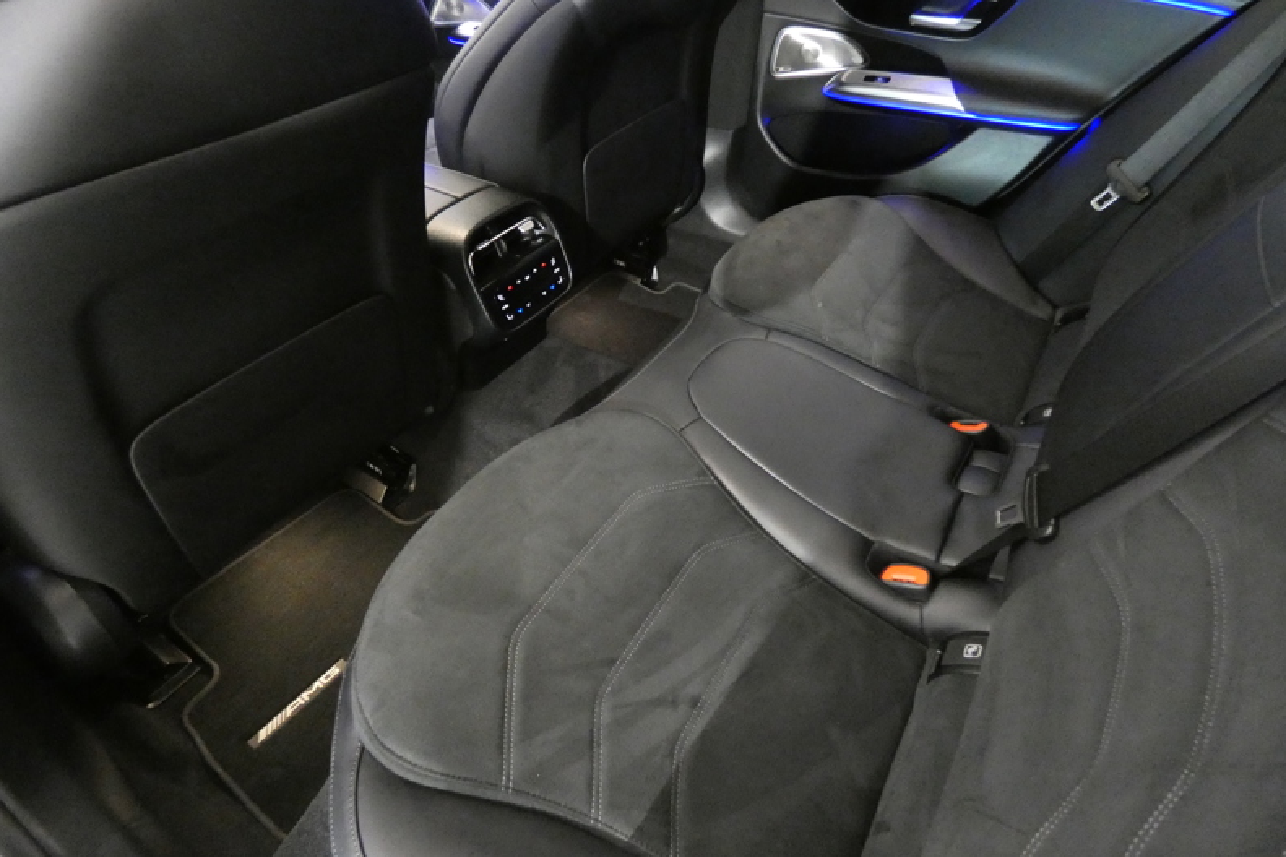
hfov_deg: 81.2
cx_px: 640
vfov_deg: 59.3
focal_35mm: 21
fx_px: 750
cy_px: 378
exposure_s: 1/8
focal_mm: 3.6
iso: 1600
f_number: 2.8
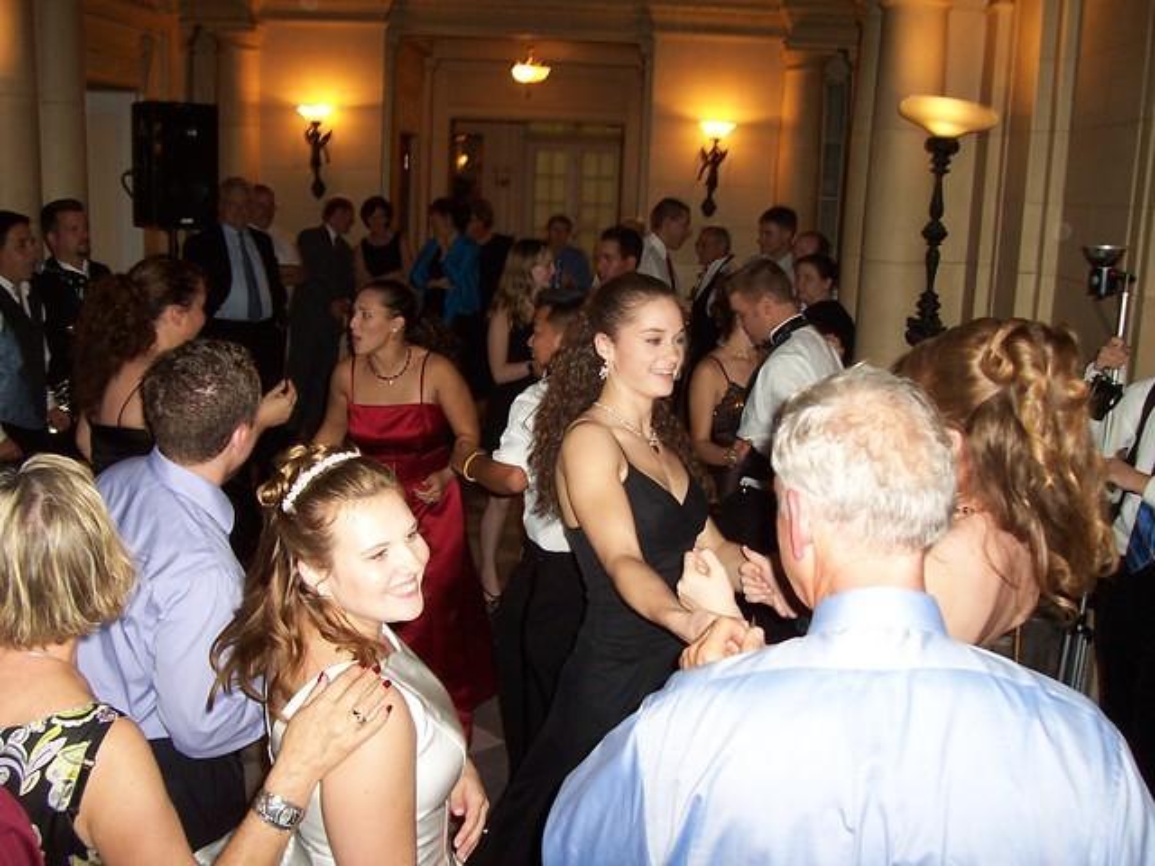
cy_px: 433
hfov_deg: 50.1
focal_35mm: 37
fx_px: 1235
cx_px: 578
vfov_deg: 38.7
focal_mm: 5.6
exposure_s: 1/60
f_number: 2.8
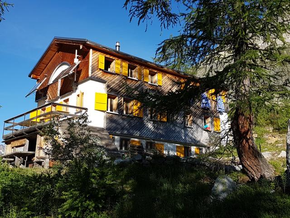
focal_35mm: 26
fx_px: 218
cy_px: 109
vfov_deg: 53.1
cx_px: 145
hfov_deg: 67.3
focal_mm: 4.2
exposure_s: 1/1532
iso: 40
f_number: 1.7
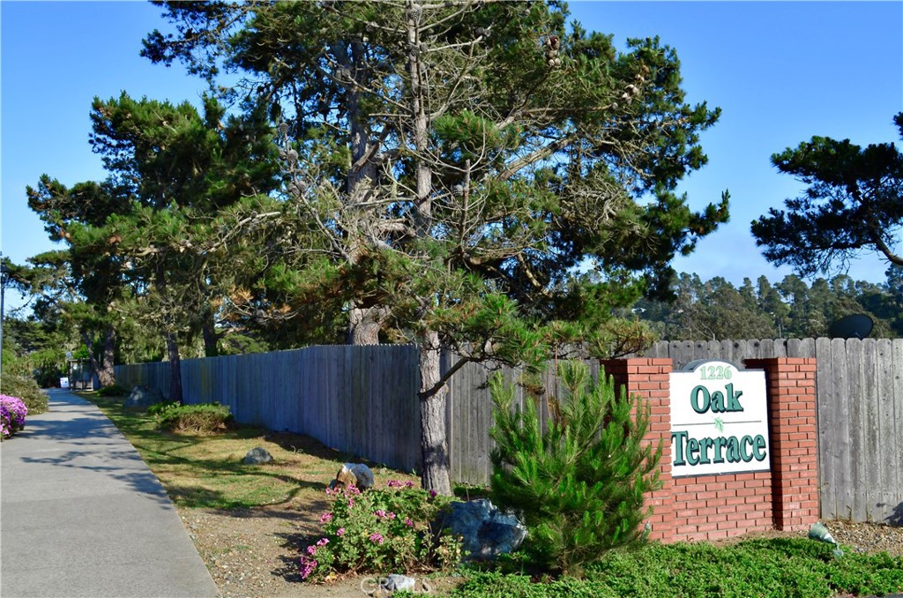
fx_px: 826
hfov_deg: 57.3
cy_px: 299
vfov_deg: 39.8
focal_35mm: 33
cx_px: 452
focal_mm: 22
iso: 125
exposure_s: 1/250
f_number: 8
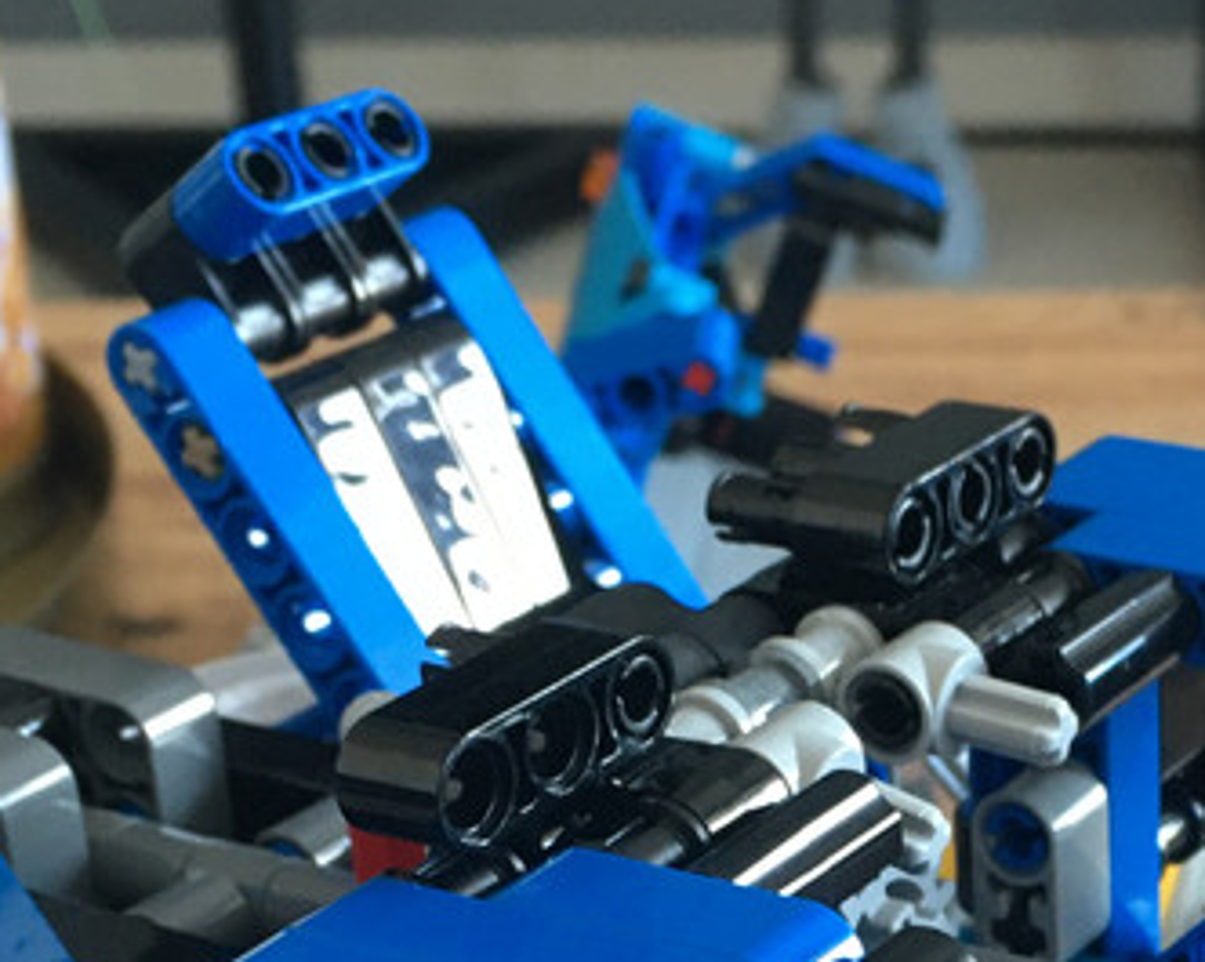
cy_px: 1064
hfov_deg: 20.8
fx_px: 3243
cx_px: 1000
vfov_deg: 16.4
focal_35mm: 91
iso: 125
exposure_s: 1/33
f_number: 2.2
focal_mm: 4.15
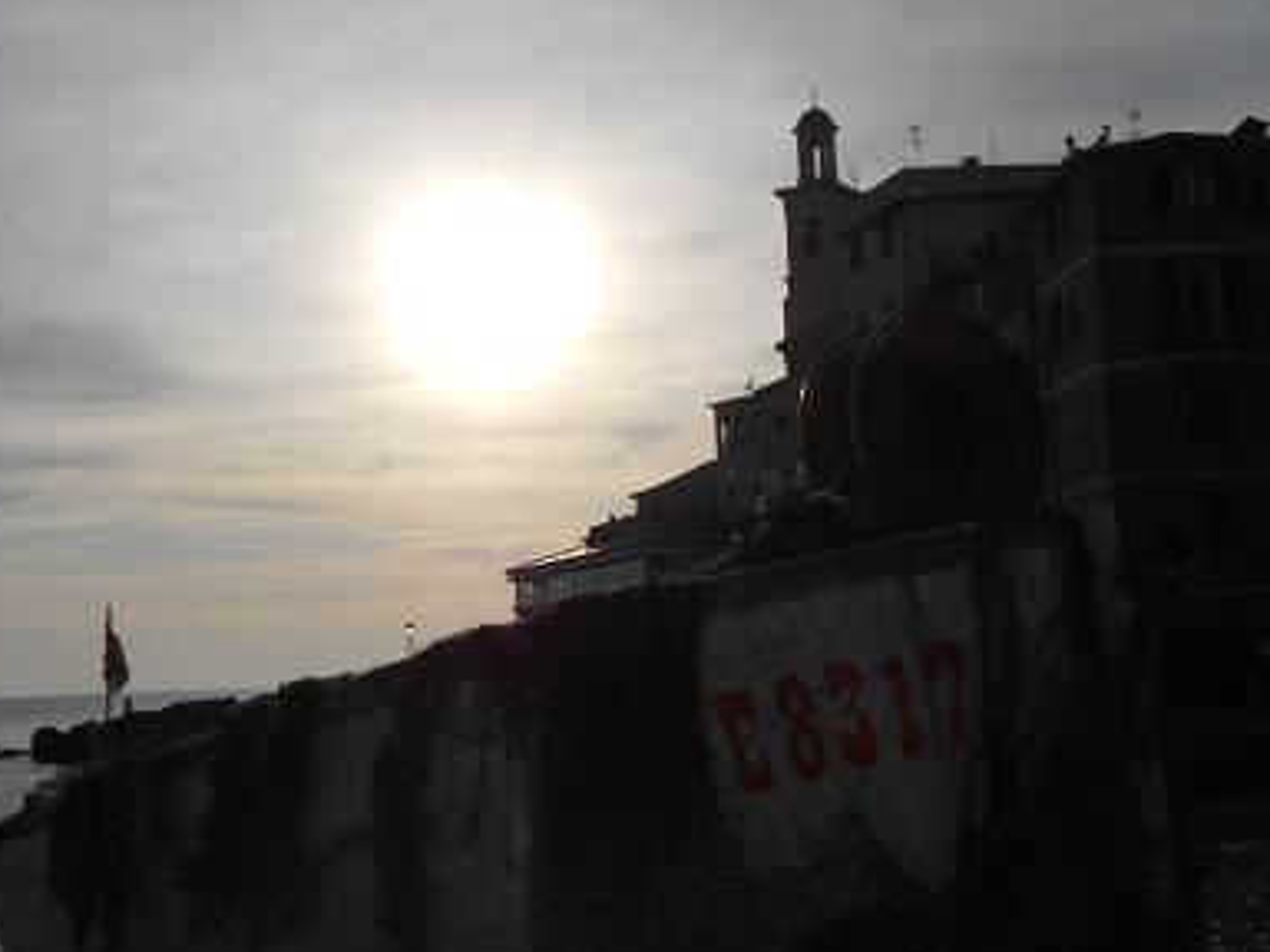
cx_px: 511
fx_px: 1651
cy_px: 545
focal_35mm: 45
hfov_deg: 41.9
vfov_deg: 32.1
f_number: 9.8
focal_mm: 6.7
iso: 80
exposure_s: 1/640
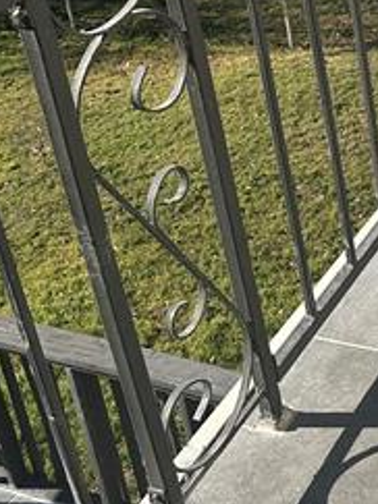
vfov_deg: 24.3
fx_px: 1108
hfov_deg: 17.3
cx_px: 586
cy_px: -23
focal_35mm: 76
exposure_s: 1/3155
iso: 80
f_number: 1.78
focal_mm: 6.86
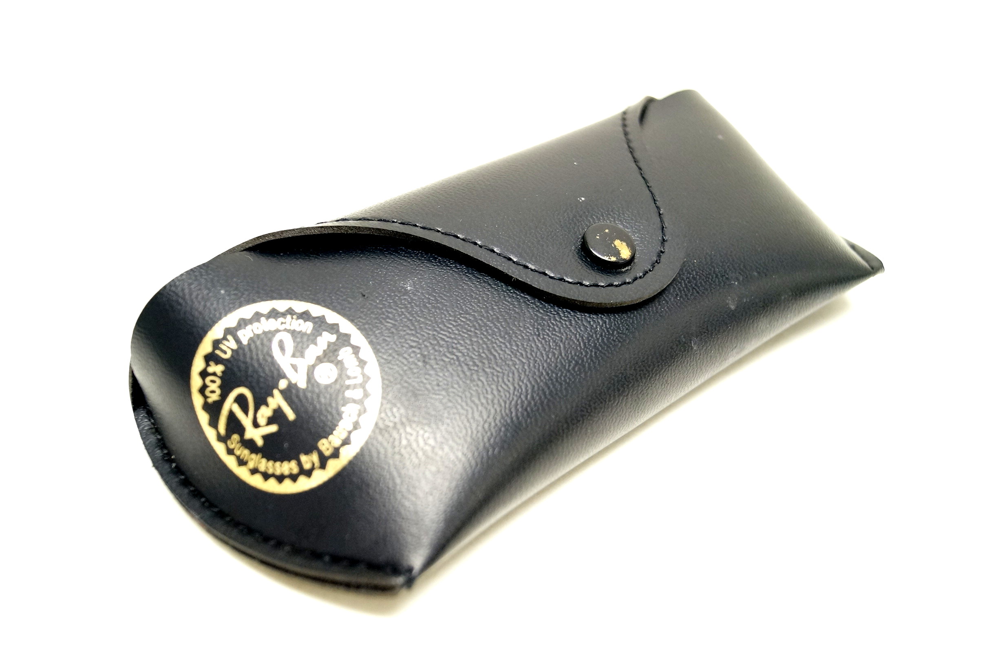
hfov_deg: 57.3
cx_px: 499
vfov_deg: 39.8
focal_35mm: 33
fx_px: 913
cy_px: 331
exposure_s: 1/60
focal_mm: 22
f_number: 4
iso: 1250
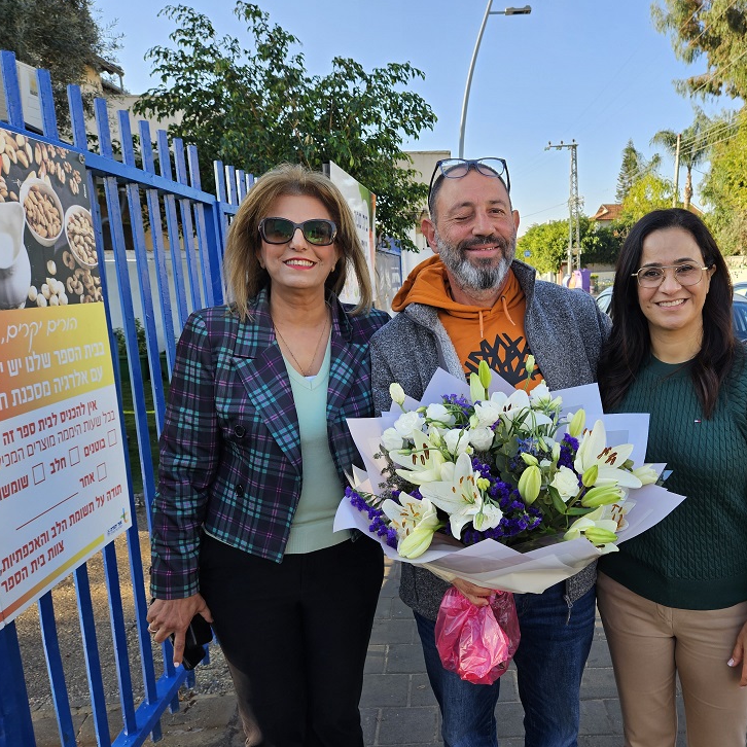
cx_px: 485
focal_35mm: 28
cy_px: 377
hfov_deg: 56.3
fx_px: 684
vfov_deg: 57.3
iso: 25
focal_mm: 5.4
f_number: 1.8
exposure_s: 1/312
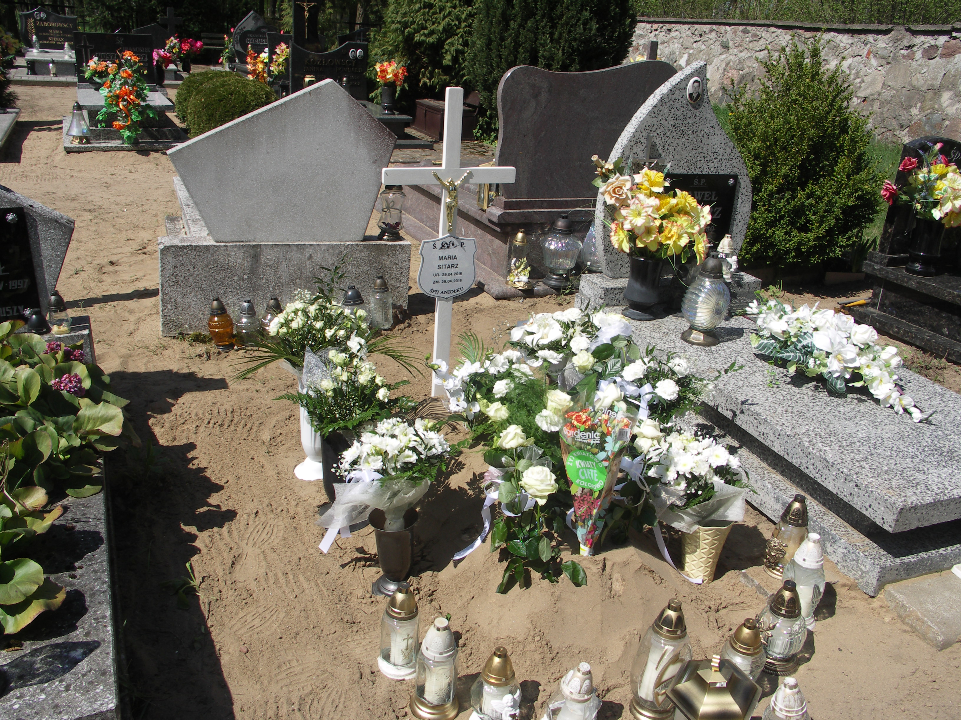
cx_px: 480
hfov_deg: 60.0
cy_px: 360
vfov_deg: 46.8
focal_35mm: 30
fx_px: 833
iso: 50
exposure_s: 1/250
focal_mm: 7.9
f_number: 6.3
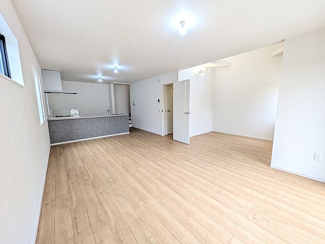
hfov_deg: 102.1
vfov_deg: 85.7
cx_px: 162
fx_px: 131
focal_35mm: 14
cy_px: 122
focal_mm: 1.83
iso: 96
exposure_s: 1/100
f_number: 2.2
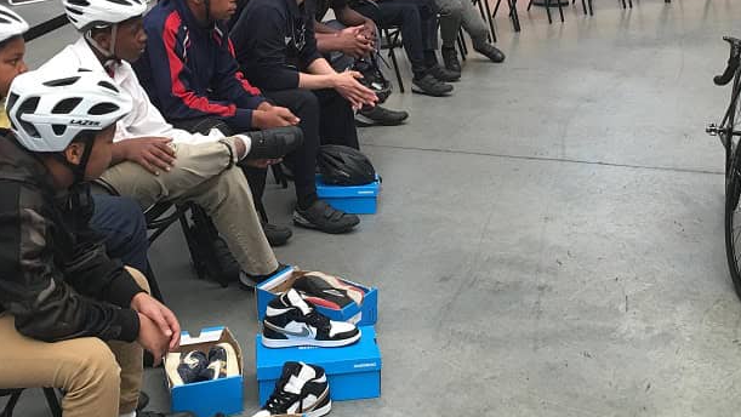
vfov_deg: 22.4
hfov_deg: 39.1
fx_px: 1042
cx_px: 403
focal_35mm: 53
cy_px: 97
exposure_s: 1/30
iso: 32
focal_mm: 4.2
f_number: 2.2
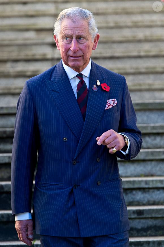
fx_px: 1231
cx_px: 82
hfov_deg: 7.6
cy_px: 124
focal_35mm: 180
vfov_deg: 11.4
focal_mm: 180
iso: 1600
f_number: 5
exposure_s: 1/1250
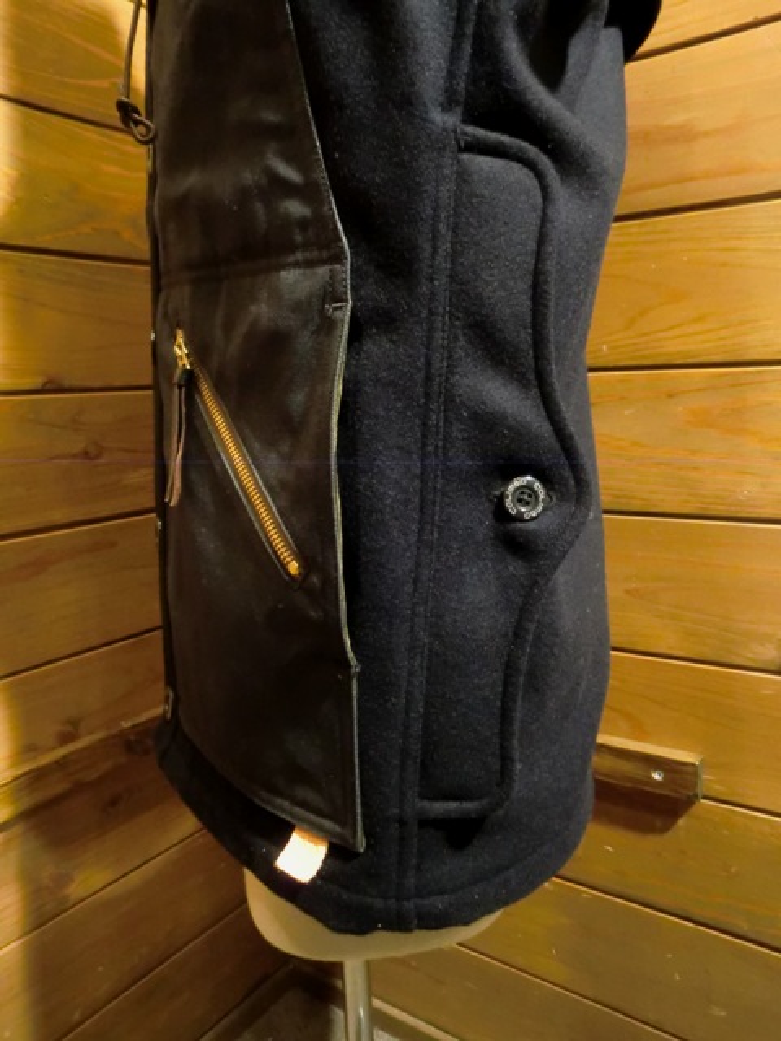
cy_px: 520
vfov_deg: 67.3
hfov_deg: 53.1
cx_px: 390
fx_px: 782
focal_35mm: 26
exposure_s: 1/30
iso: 800
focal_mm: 4.65
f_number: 2.6
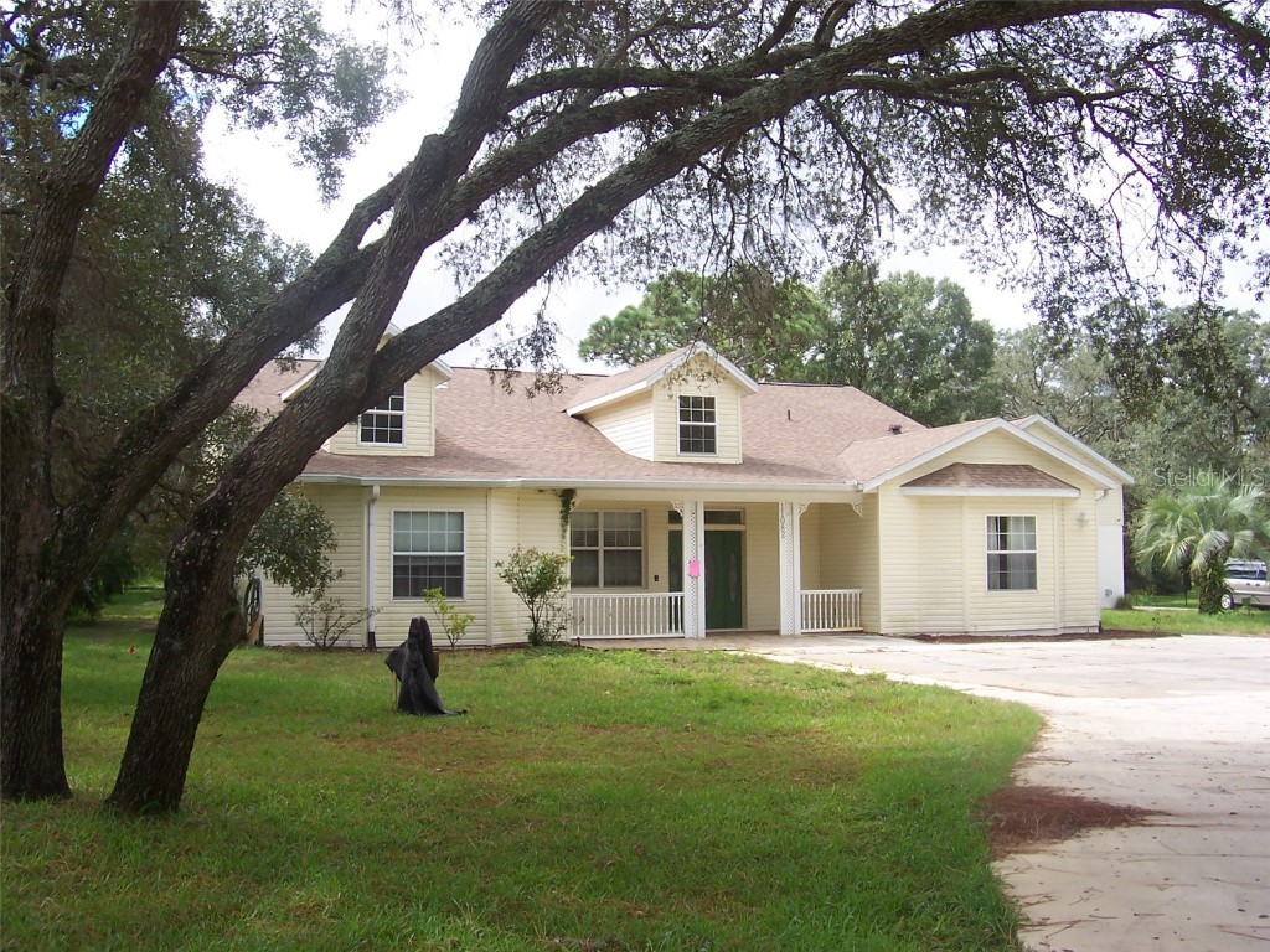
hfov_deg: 50.1
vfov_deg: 38.7
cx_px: 635
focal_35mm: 37
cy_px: 476
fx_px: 1357
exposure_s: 1/180
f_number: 5.6
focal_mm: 5.6
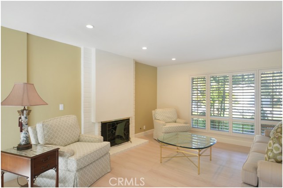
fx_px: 153
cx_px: 142
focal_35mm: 20
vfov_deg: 63.1
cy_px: 94
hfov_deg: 85.5
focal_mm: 13
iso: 100
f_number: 3.2
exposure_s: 1/200
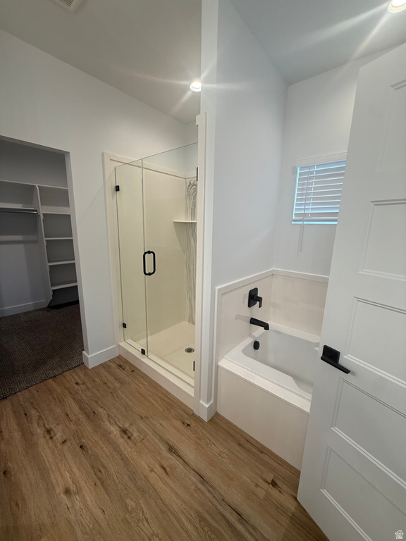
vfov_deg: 102.1
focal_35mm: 14
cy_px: 270
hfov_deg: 85.7
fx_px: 219
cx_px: 203
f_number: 2.2
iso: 125
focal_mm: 2.22
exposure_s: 1/120
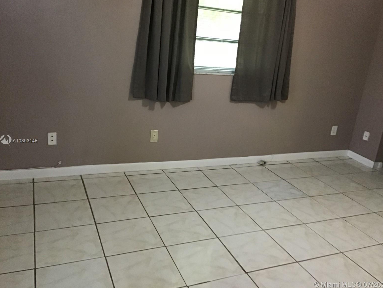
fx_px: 354
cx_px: 196
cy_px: 141
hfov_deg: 56.8
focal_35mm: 32
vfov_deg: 44.2
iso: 250
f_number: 2.4
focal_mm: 3.3
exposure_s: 1/15
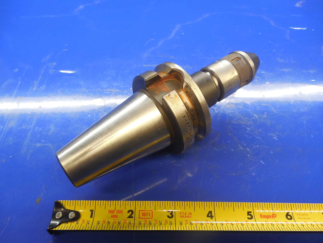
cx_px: 162
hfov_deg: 69.4
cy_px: 122
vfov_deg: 54.9
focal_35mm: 25
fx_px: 233
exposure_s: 1/80
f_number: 3.3
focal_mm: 4.5
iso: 125
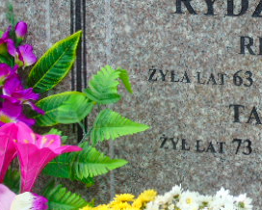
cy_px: 46
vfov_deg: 9.5
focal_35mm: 163
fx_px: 1265
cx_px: 225
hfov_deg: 11.8
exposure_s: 1/40
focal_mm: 13
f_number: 4.7
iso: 80
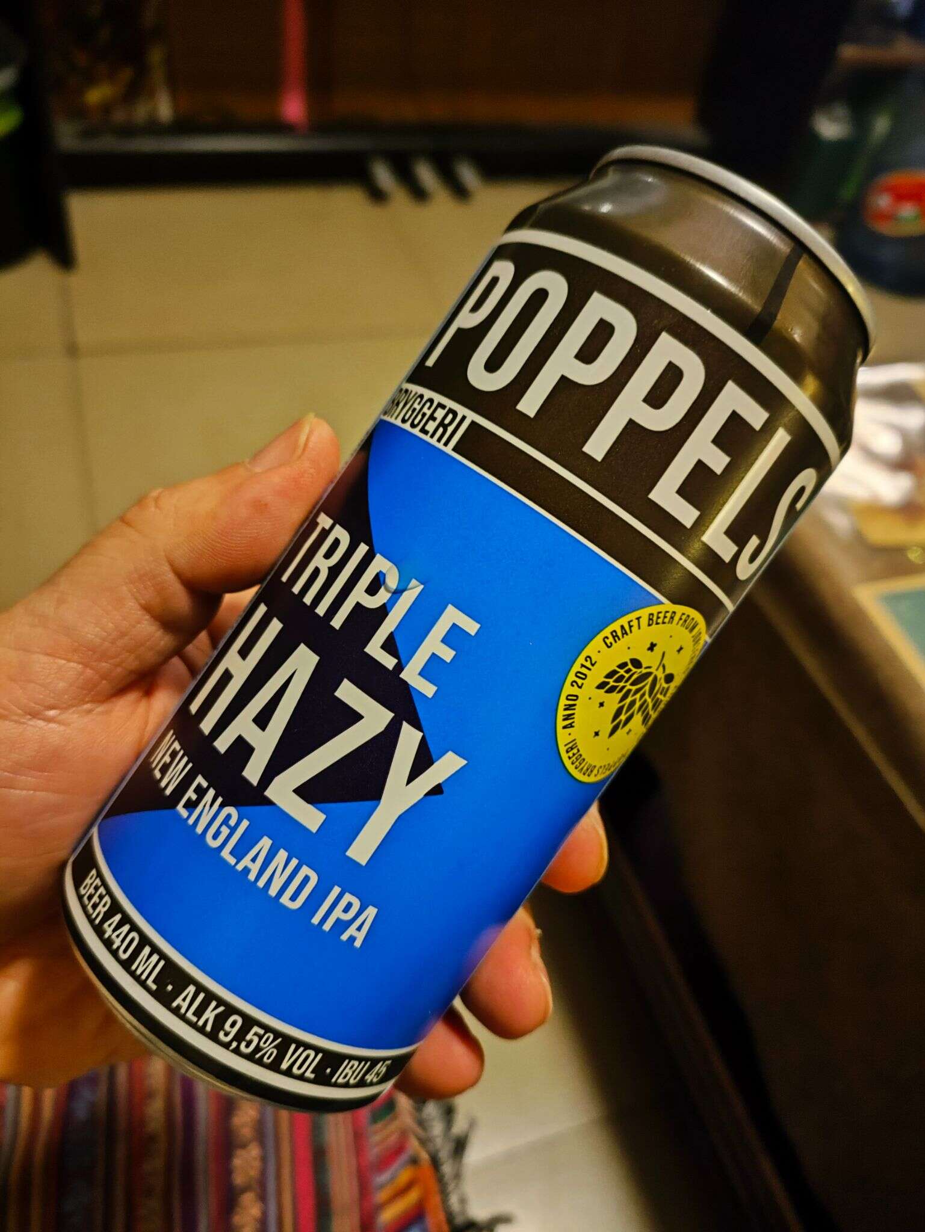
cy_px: 616
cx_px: 462
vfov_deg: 69.4
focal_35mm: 25
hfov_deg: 54.9
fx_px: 890
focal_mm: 4.71
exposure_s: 1/10
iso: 2225
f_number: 1.79
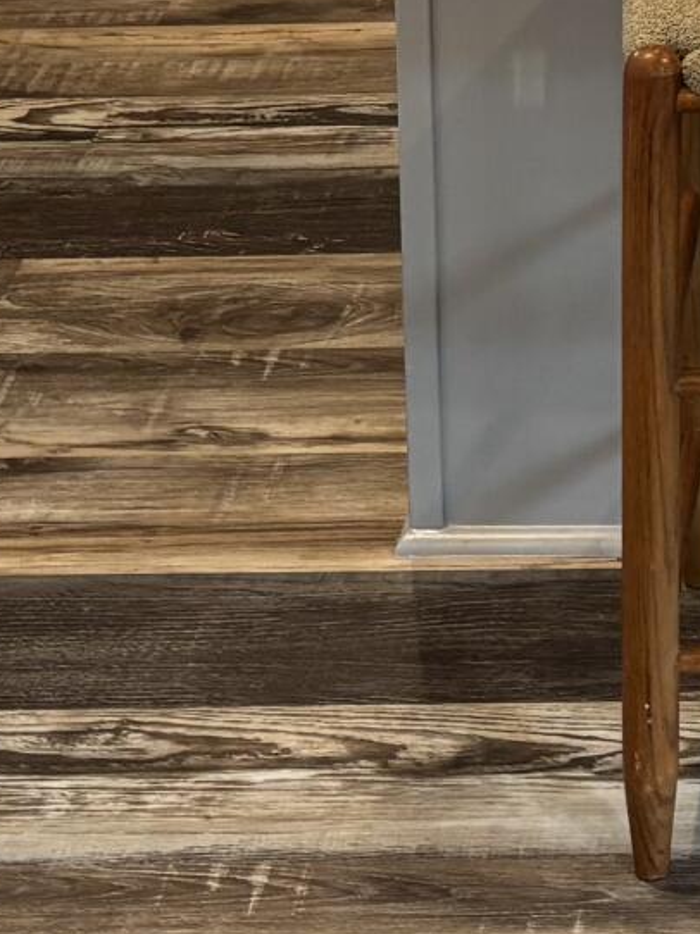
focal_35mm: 144
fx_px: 3886
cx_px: 1043
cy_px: -719
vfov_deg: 12.6
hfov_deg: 10.0
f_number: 1.6
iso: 100
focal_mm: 5.96
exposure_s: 1/60
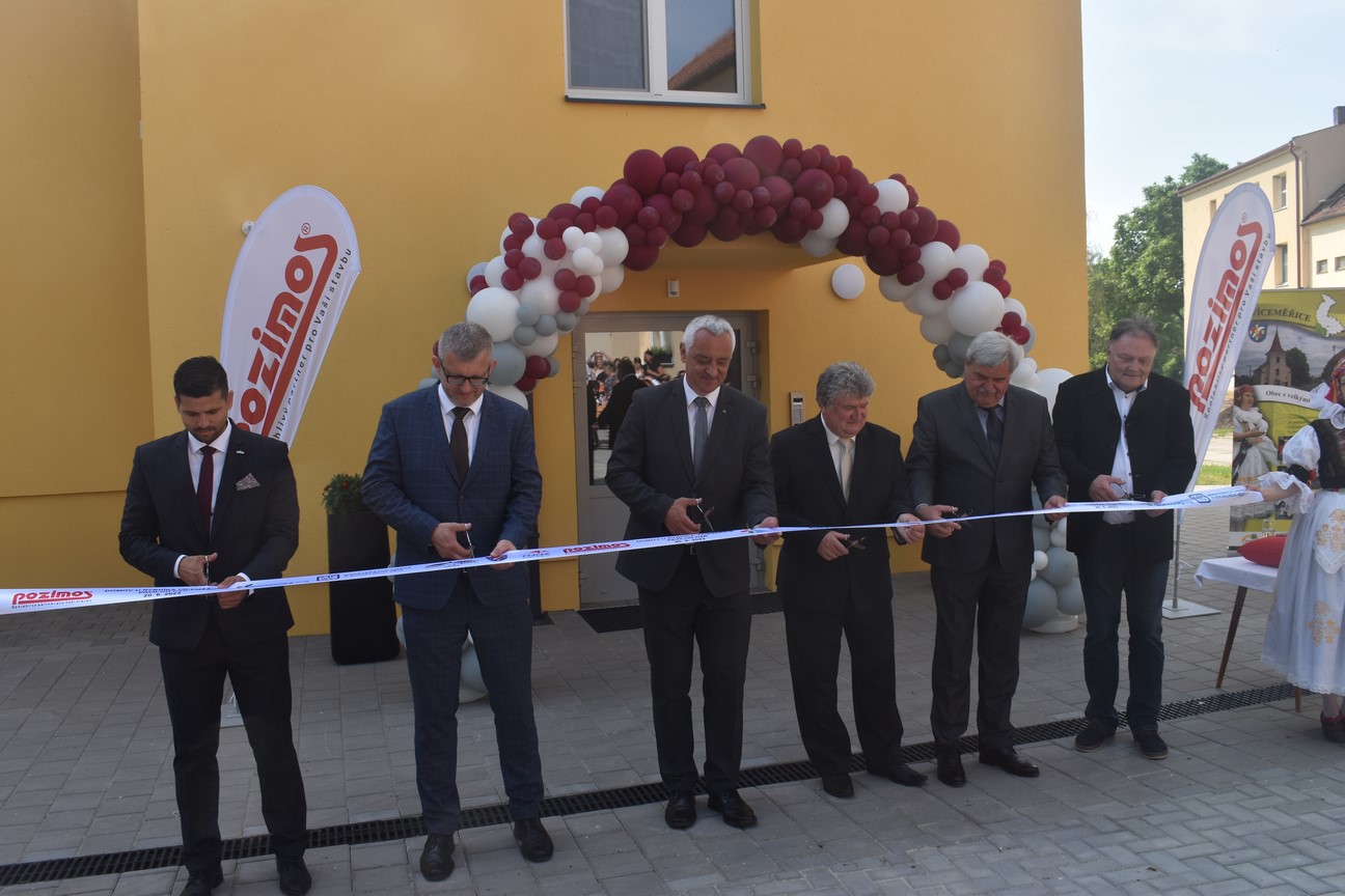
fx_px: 1177
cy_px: 448
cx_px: 672
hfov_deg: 59.5
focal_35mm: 32
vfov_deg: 41.7
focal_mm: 21
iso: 200
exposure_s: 1/320
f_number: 9
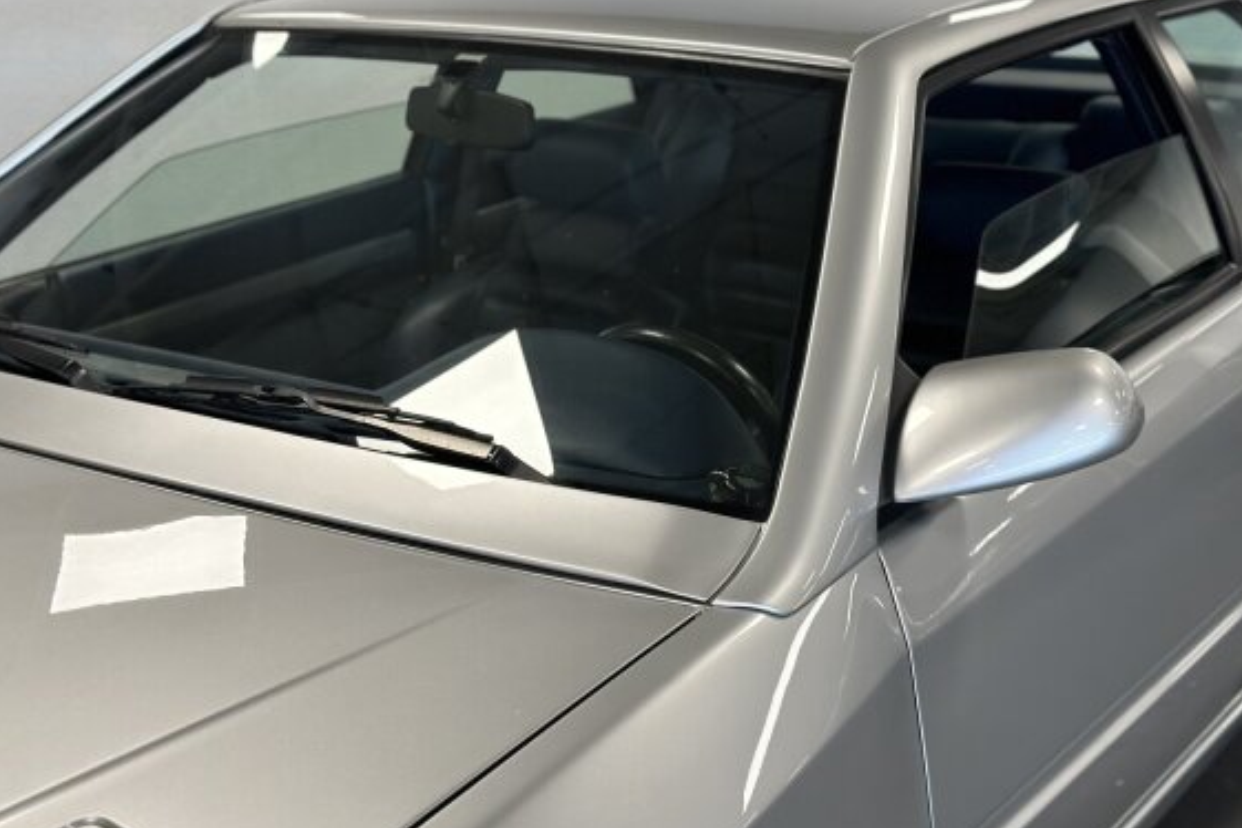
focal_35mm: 57
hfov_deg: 35.1
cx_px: 629
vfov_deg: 23.8
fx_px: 1966
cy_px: 379
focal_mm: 6.86
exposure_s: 1/112
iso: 125
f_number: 1.78
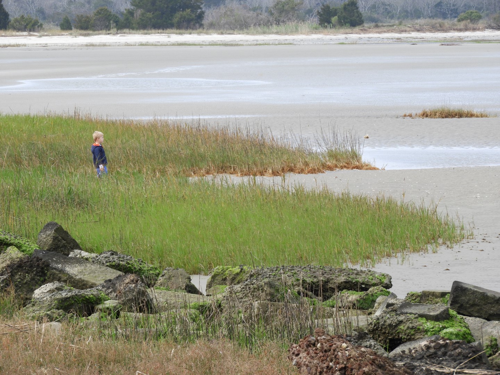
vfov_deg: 5.5
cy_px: 188
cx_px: 250
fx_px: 3900
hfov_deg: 7.3
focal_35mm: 270
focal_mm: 48.4
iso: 100
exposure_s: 1/200
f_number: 5.5
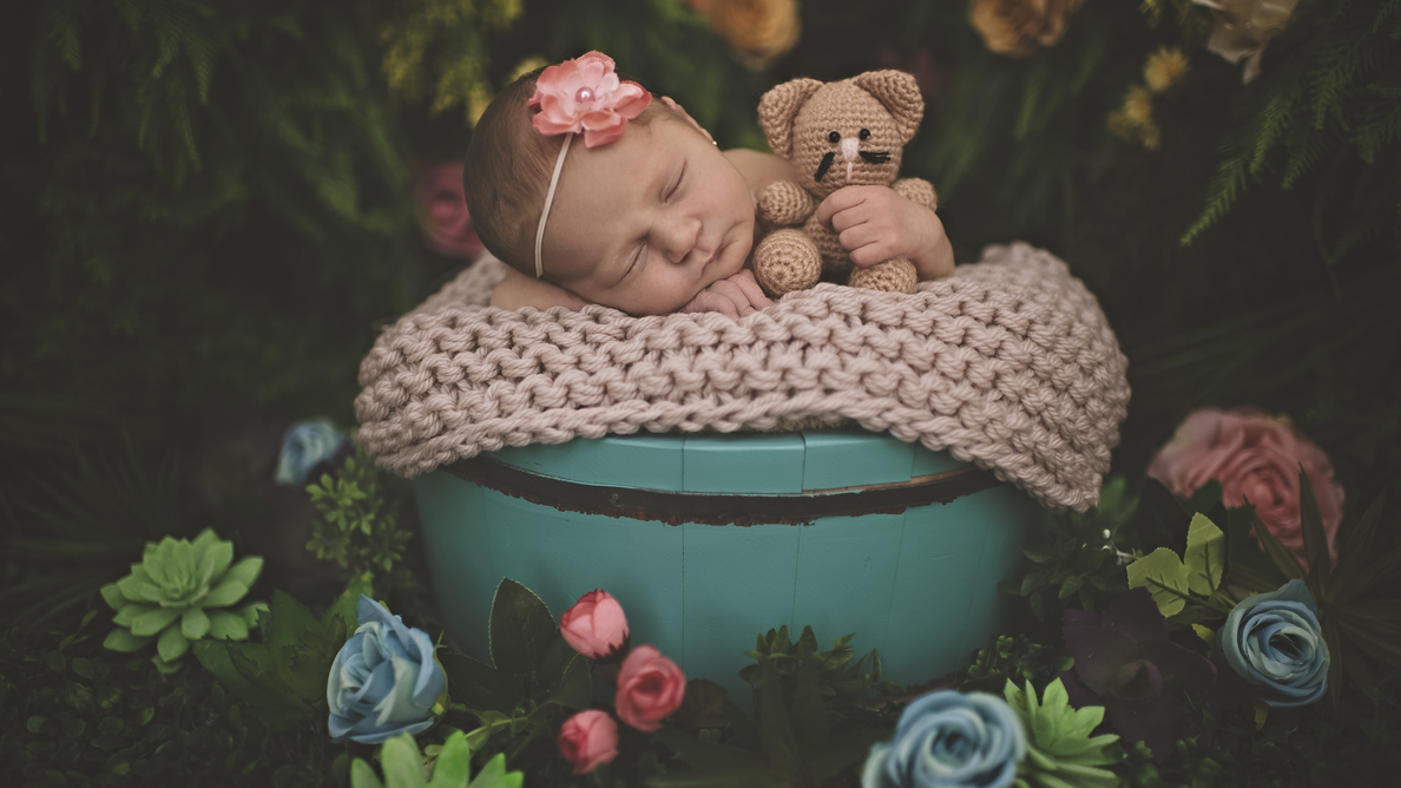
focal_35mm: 37
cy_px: 406
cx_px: 695
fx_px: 1374
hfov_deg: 54.0
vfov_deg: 32.0
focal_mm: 35
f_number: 1.6
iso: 200
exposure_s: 1/125
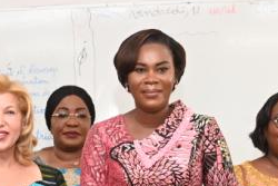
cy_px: 260
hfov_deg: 16.4
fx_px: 950
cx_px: 10
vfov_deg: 10.8
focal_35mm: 123
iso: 2500
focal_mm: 30
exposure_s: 1/125
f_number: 5.6
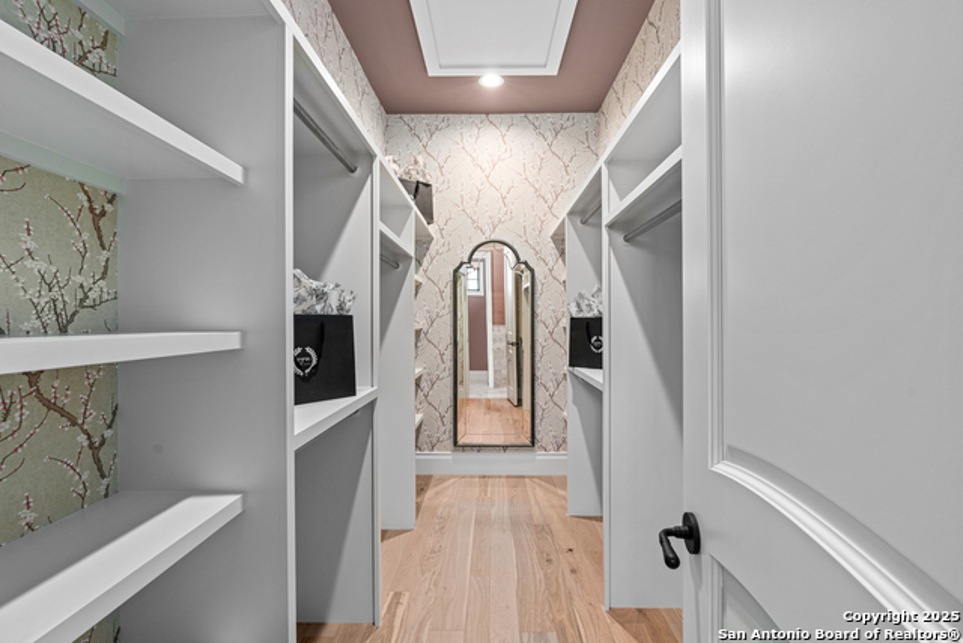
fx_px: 428
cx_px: 482
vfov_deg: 73.8
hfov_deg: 96.7
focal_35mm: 16
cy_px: 322
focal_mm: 16
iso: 400
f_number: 8
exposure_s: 1/2.5
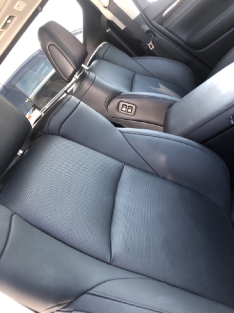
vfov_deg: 63.4
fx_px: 252
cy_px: 156
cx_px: 117
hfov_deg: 49.7
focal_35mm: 28
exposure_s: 1/30
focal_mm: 3.99
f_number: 1.8
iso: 32
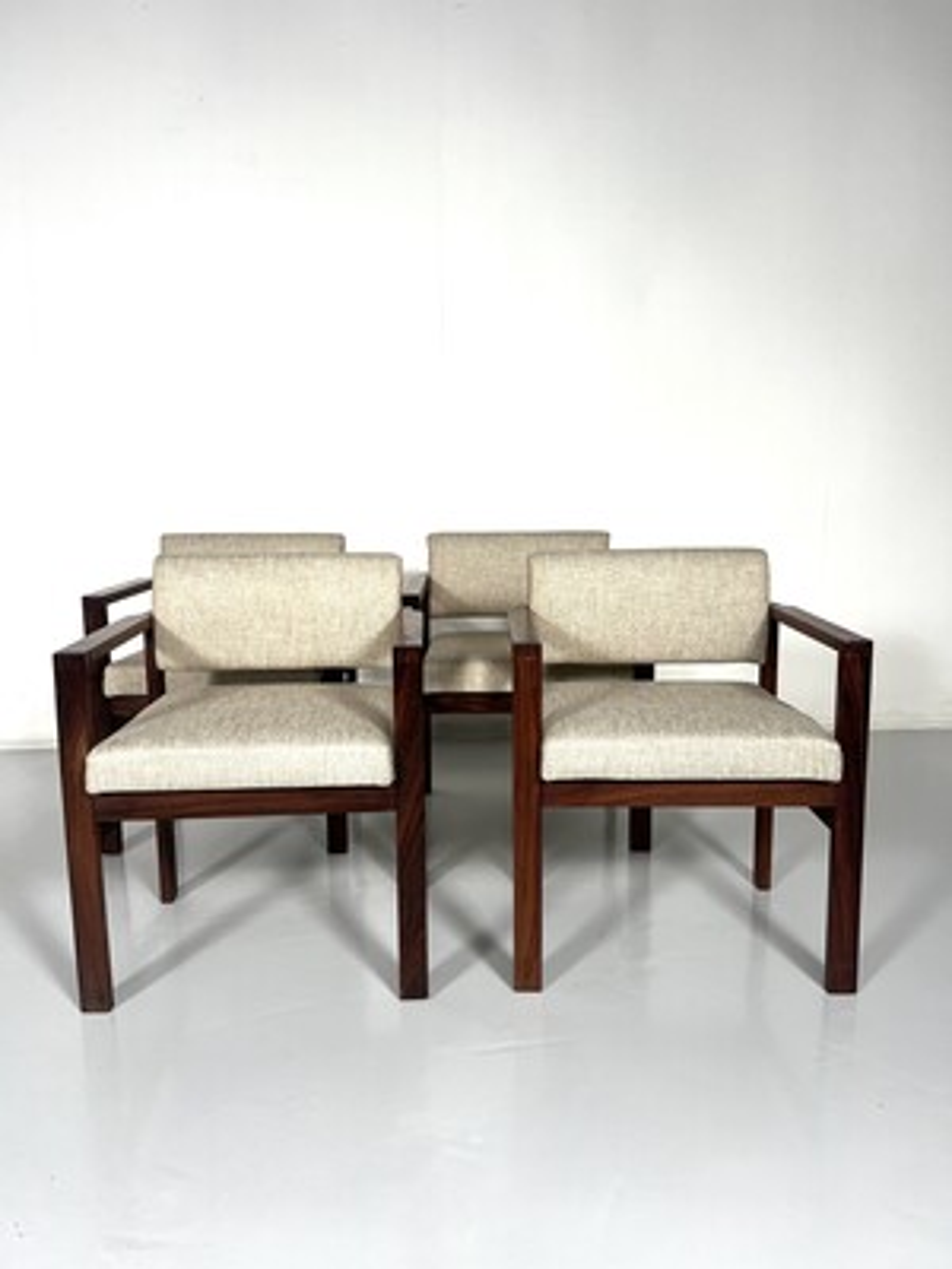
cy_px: 634
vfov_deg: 67.3
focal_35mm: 26
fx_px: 953
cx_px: 476
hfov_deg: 53.1
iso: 80
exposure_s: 1/121
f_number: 1.5
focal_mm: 5.7
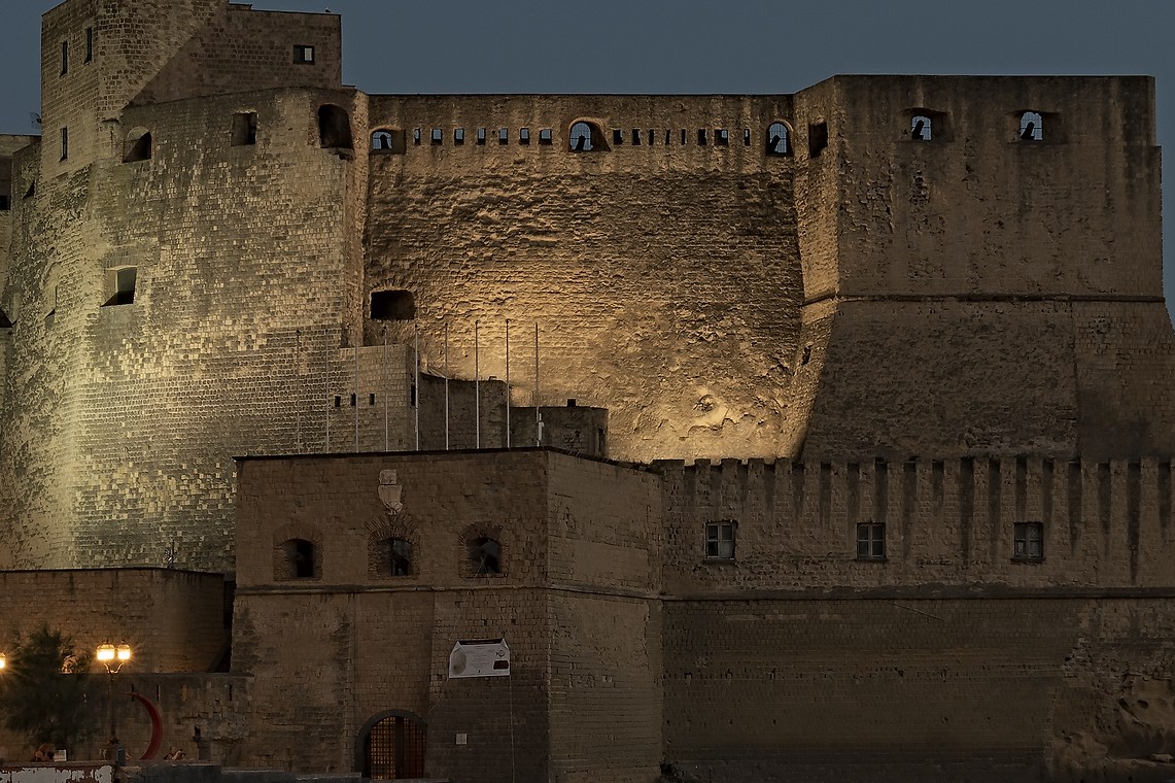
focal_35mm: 101
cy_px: 576
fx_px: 3295
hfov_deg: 20.2
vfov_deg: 13.5
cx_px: 527
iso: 100
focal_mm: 32
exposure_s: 10
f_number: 16
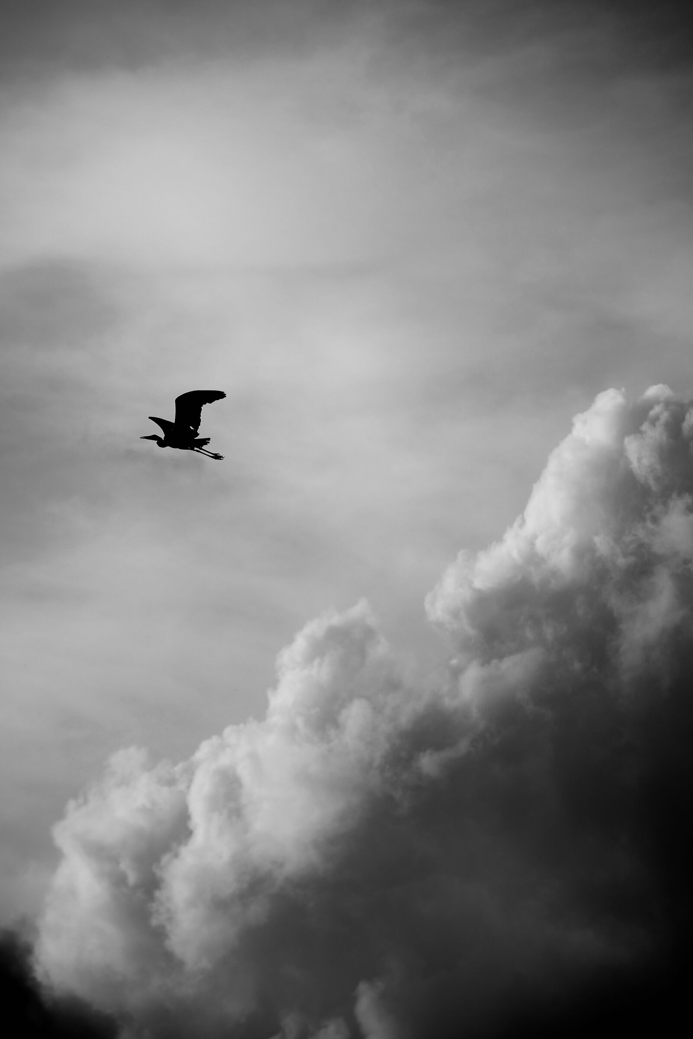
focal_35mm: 202
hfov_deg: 6.8
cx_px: 346
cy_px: 520
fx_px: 5832
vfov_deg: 10.2
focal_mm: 134.4
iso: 200
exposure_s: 1/1300
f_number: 5.6
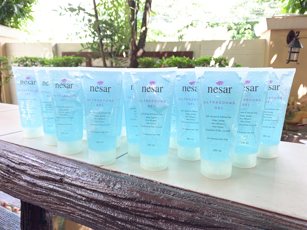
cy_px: 115
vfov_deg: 53.1
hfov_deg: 67.3
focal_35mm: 26
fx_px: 231
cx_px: 154
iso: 100
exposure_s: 1/62
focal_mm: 4.25
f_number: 1.8
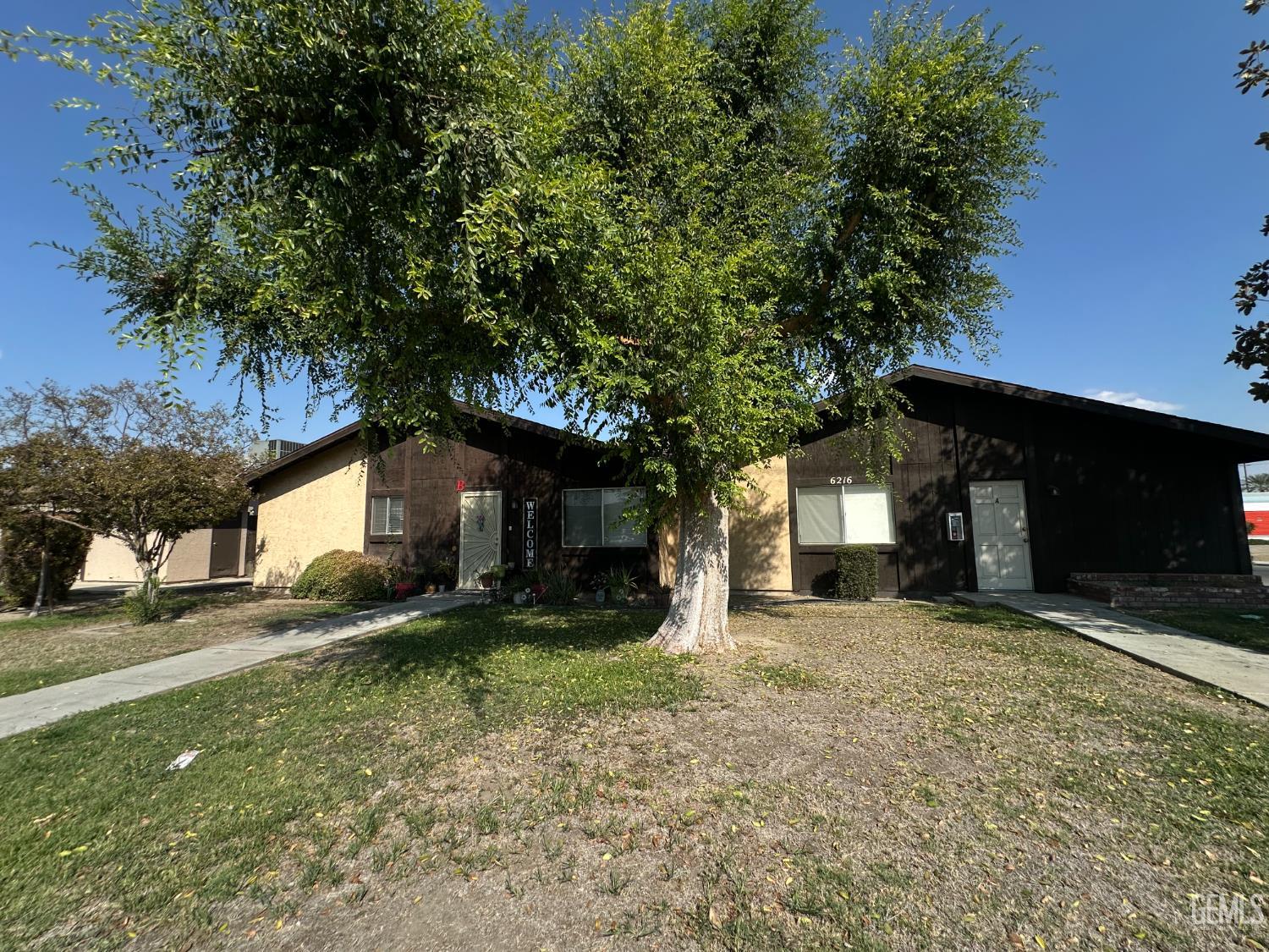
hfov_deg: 102.1
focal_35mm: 14
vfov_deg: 85.7
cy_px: 476
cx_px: 634
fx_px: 513
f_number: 2.2
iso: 50
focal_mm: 2.22
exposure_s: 1/2681
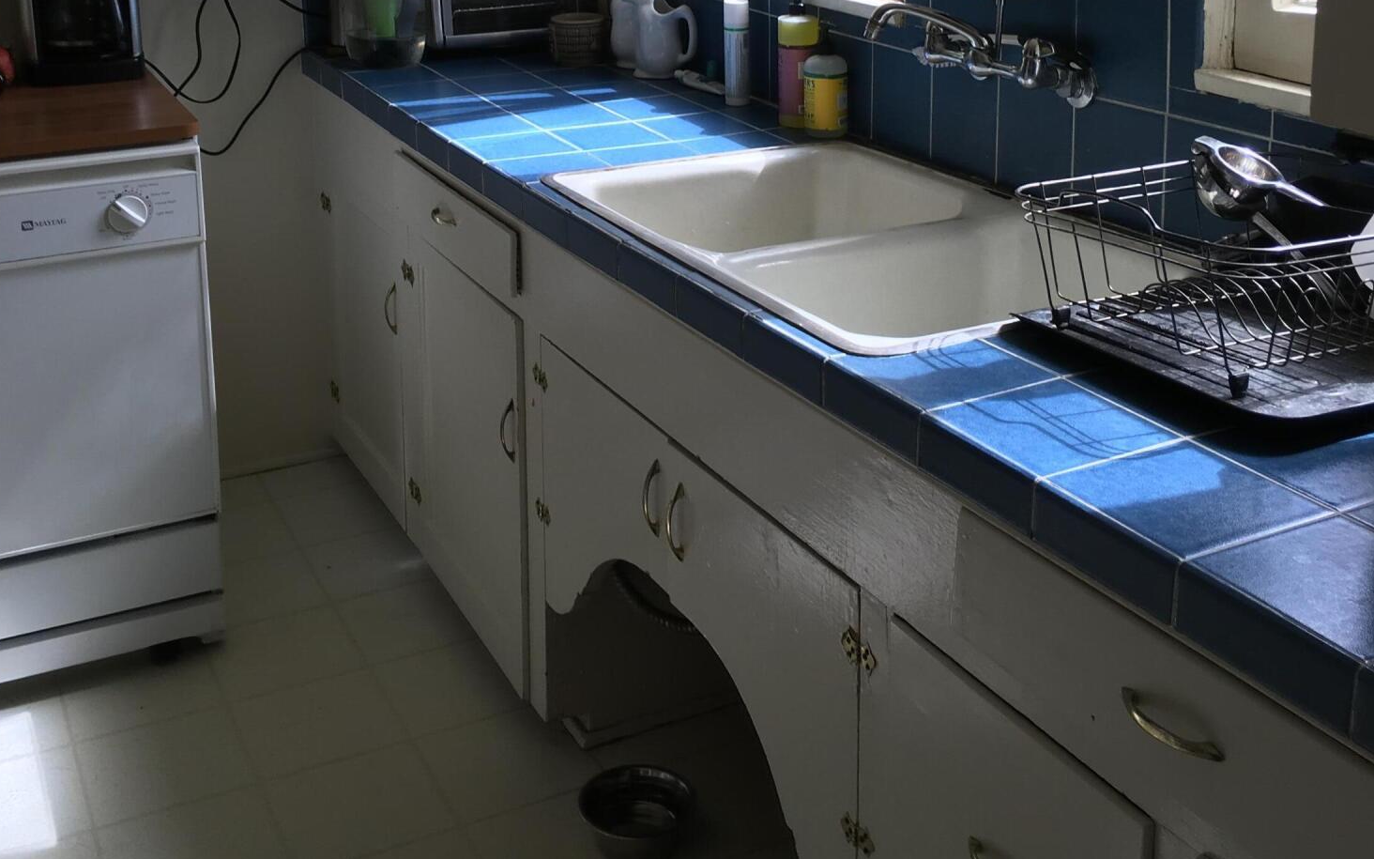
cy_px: 120
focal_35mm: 42
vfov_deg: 29.5
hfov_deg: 47.2
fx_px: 1573
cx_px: 675
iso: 25
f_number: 2.2
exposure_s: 1/120
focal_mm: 4.15
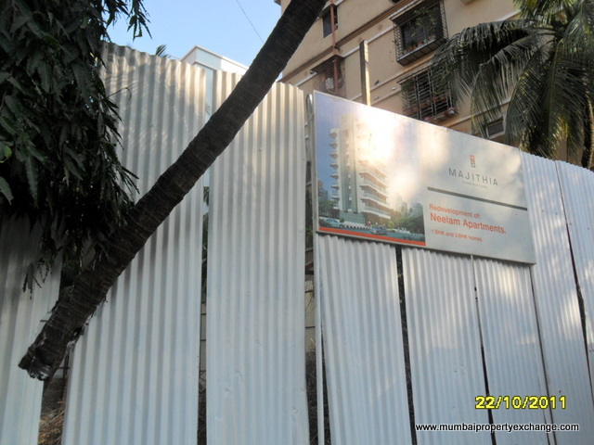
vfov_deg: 44.2
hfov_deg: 56.8
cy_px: 222
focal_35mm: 32
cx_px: 297
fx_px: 549
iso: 100
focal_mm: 5.7
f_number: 3.7
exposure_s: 1/350
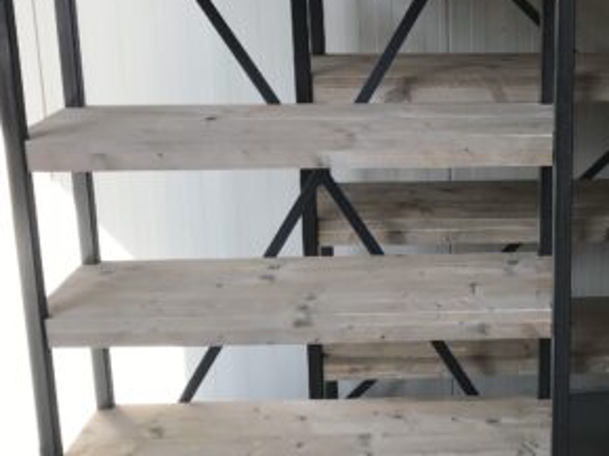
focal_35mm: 58
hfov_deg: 32.1
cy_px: 156
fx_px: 1020
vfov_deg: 25.1
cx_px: 510
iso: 20
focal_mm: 3.99
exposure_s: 1/354
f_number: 1.8
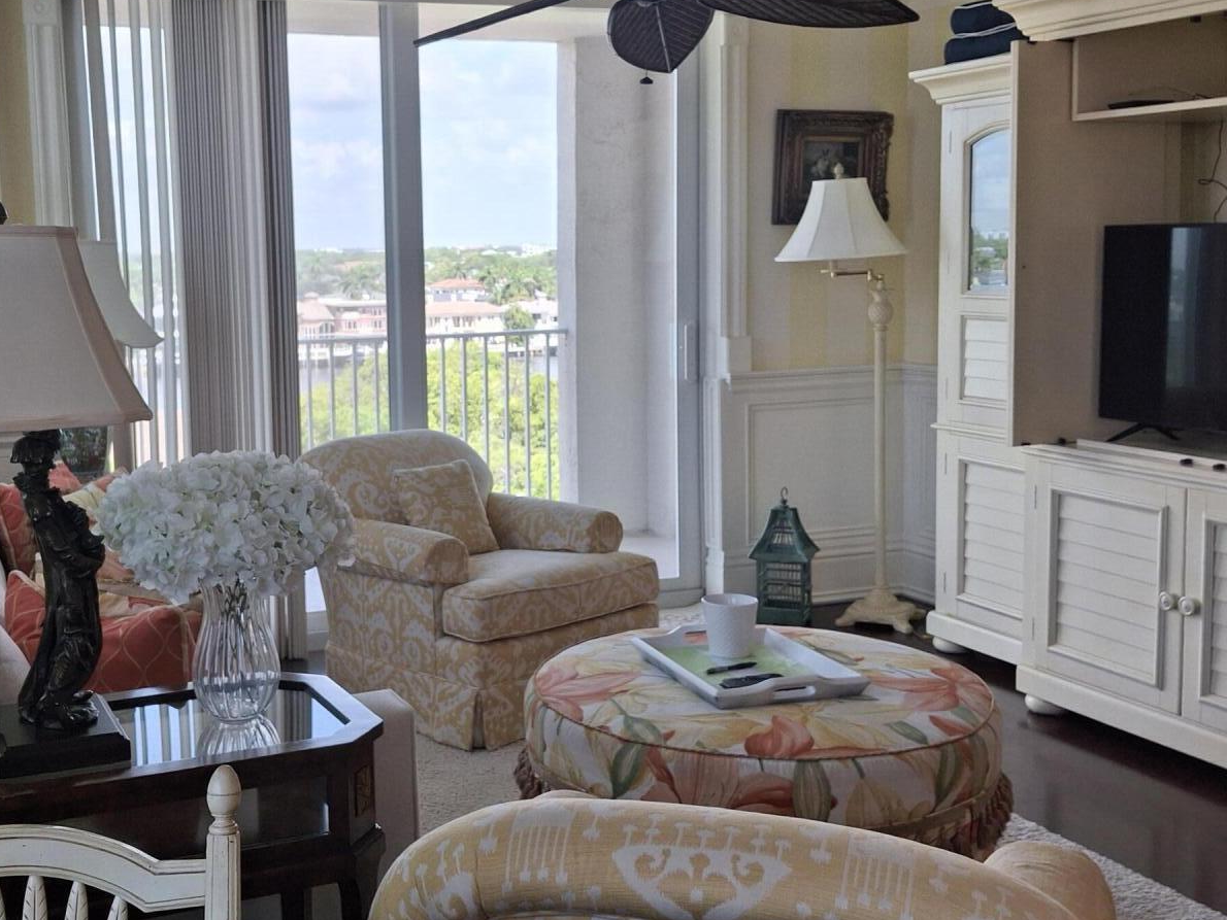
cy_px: 396
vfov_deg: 34.3
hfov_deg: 44.2
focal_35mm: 42
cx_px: 427
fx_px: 1489
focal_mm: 4.69
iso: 32
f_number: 1.8
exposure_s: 1/100
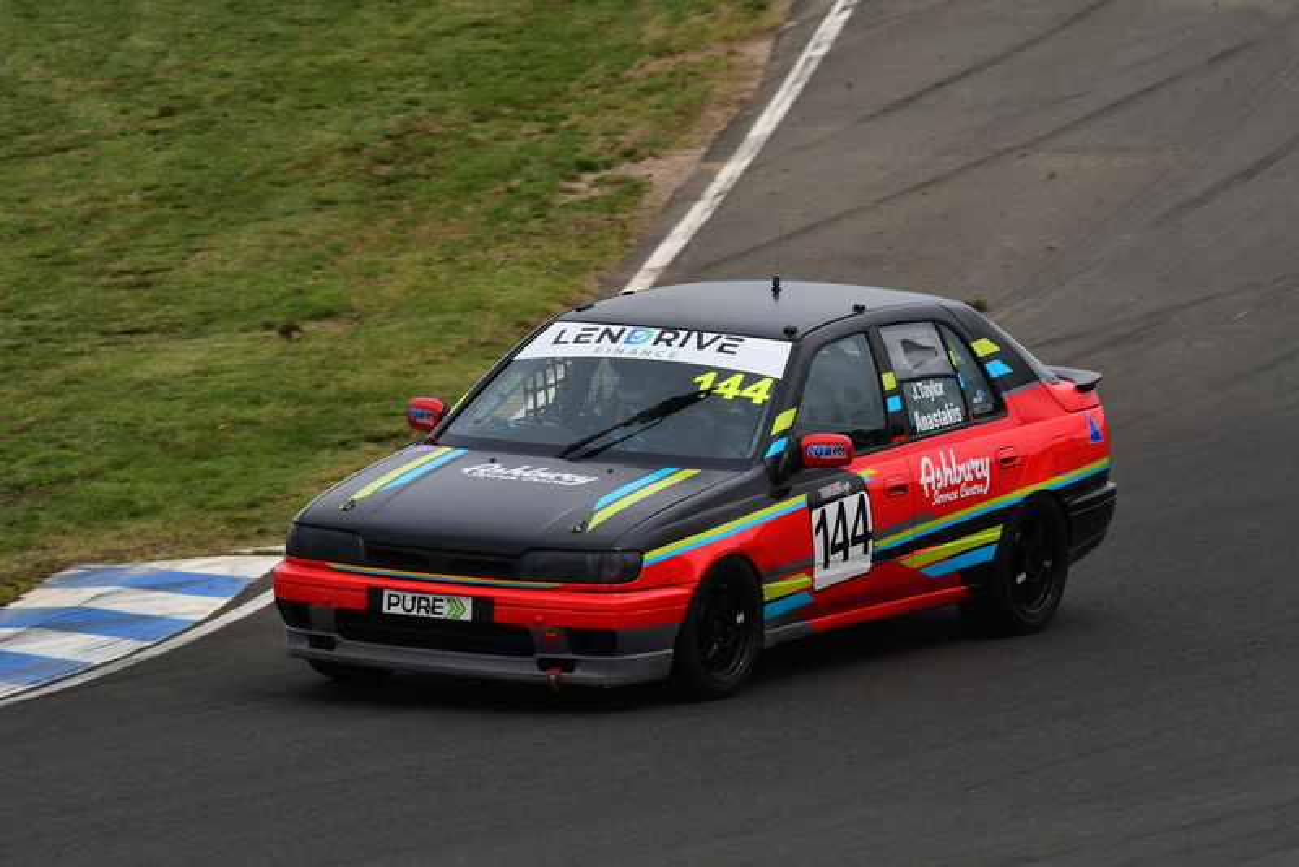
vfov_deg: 1.8
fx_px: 27071
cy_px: 434
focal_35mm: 750
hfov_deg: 2.7
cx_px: 650
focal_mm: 500
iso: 400
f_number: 11
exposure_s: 1/640
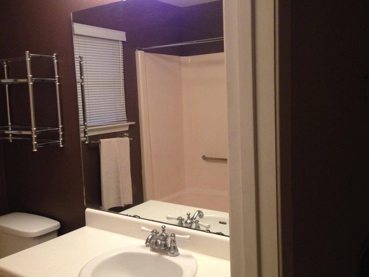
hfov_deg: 51.3
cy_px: 135
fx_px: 384
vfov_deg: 39.7
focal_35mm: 36
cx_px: 192
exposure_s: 1/20
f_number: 2.4
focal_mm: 4.12
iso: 320
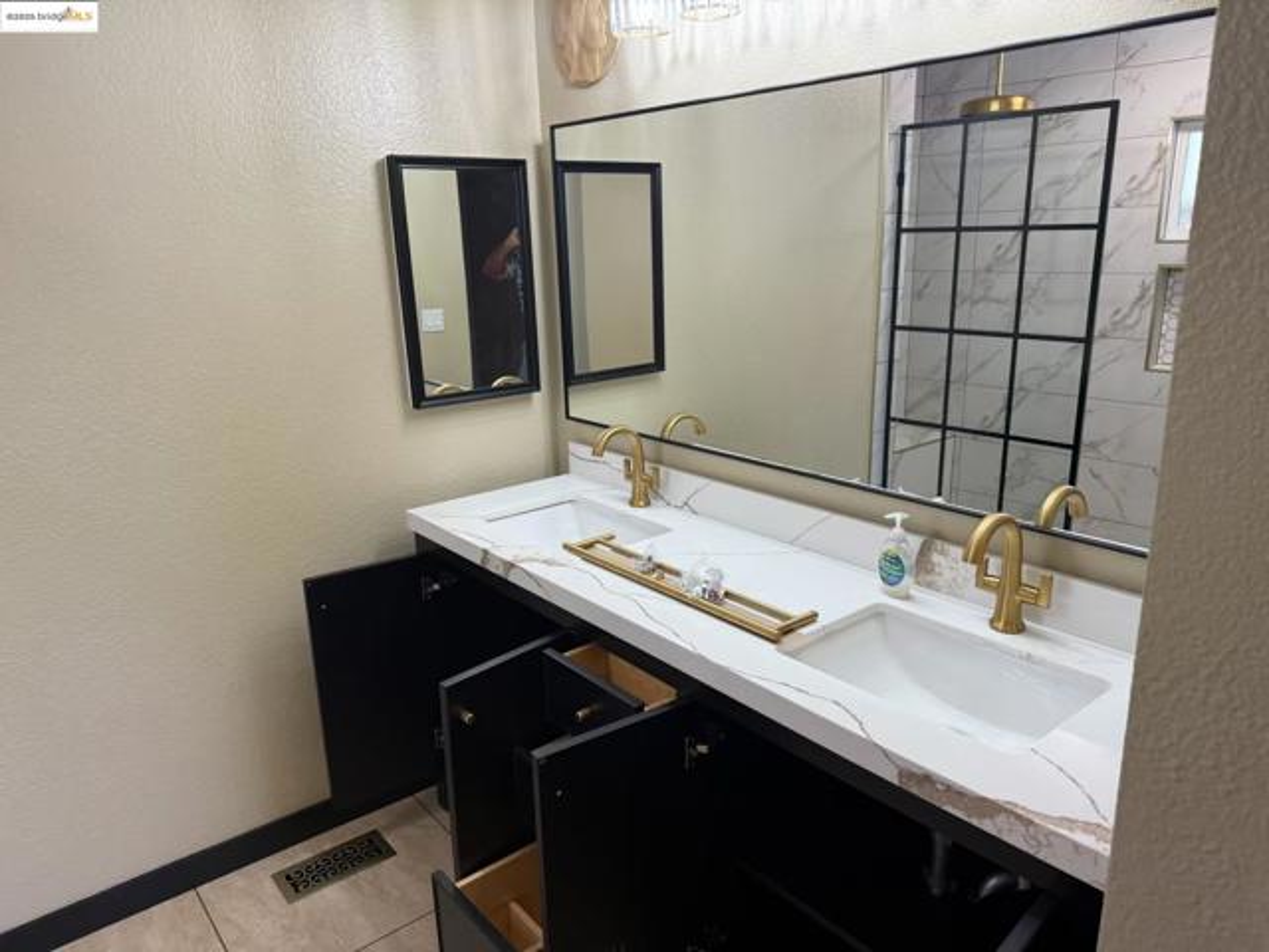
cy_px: 476
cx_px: 634
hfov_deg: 71.6
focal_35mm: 24
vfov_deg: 56.8
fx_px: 880
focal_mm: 6.76
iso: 100
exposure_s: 1/120
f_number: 1.78
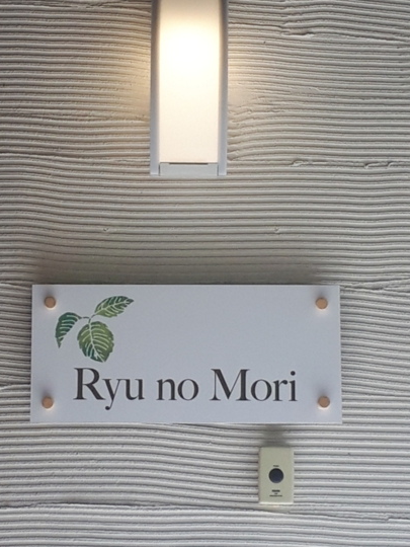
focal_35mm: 30
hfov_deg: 46.8
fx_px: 474
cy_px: 246
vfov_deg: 59.8
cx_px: 192
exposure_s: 1/185
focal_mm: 3.6
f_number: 1.9
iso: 40
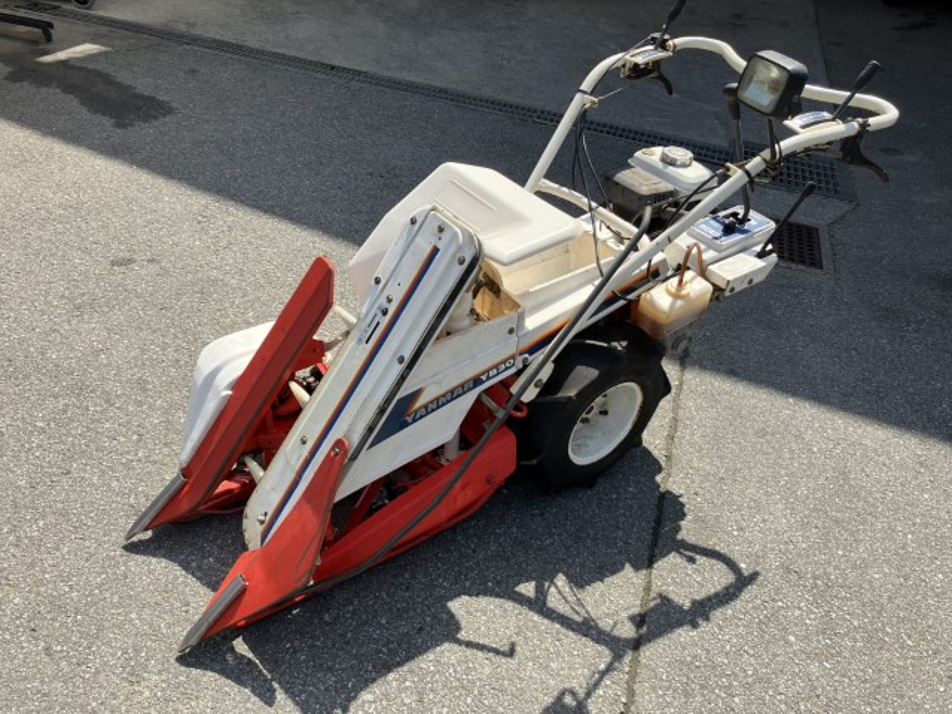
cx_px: 476
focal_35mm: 28
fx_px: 770
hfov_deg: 63.4
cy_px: 357
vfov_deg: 49.7
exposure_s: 1/1245
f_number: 1.8
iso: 32
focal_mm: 3.99
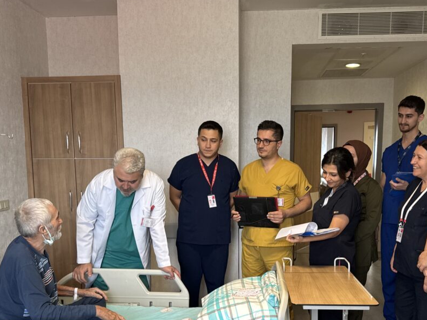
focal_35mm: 39
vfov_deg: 36.4
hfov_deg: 47.8
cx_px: 224
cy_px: 219
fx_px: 481
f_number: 1.78
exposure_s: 1/50
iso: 125
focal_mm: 6.76
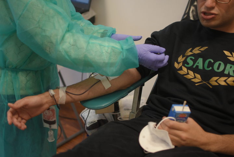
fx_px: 341
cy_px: 78
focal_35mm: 52
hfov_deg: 37.8
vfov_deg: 25.8
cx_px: 117
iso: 800
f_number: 1.8
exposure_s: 1/500
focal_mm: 35
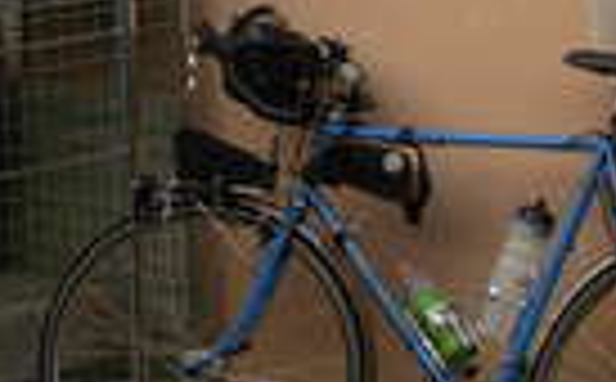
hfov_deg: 11.5
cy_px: -256
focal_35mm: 177
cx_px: -247
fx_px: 2965
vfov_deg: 7.2
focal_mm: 6.3
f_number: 2.9
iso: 79
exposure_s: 1/313
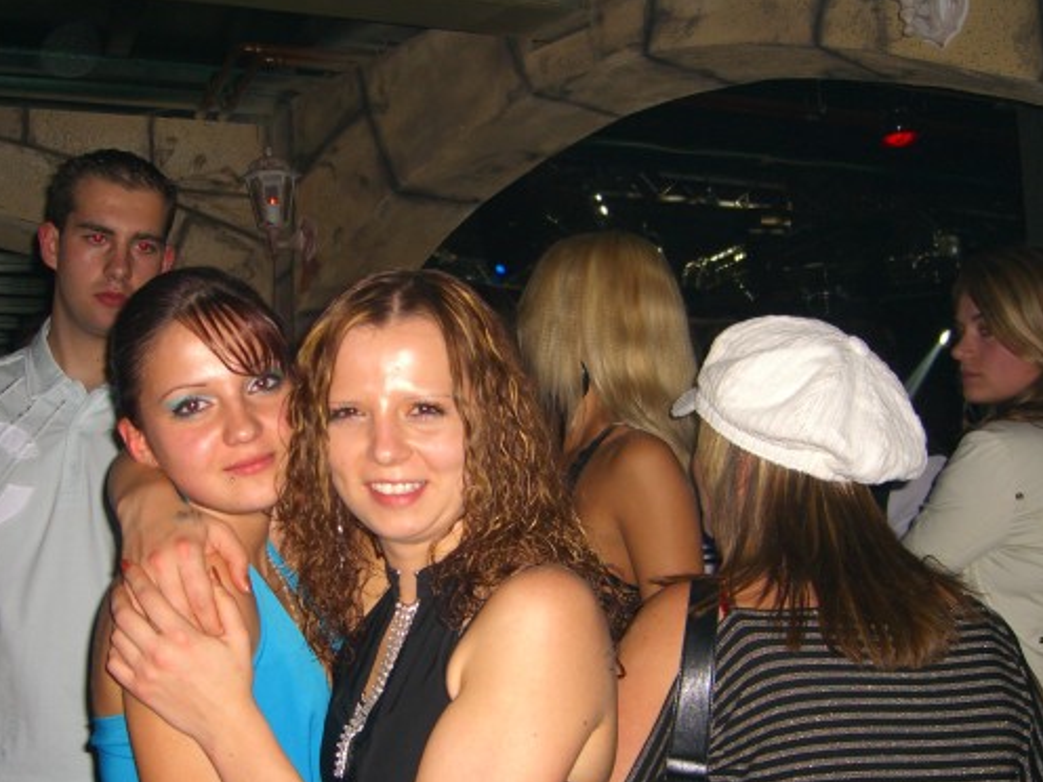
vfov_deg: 31.4
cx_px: 416
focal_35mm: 46
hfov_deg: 41.0
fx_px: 1386
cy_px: 465
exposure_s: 1/60
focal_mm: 7.9
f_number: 2.8
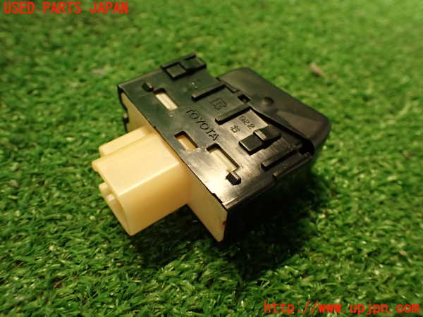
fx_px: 367
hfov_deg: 60.0
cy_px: 158
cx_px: 212
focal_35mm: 30
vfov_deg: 46.8
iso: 250
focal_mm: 5.4
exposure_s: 1/30
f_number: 2.3
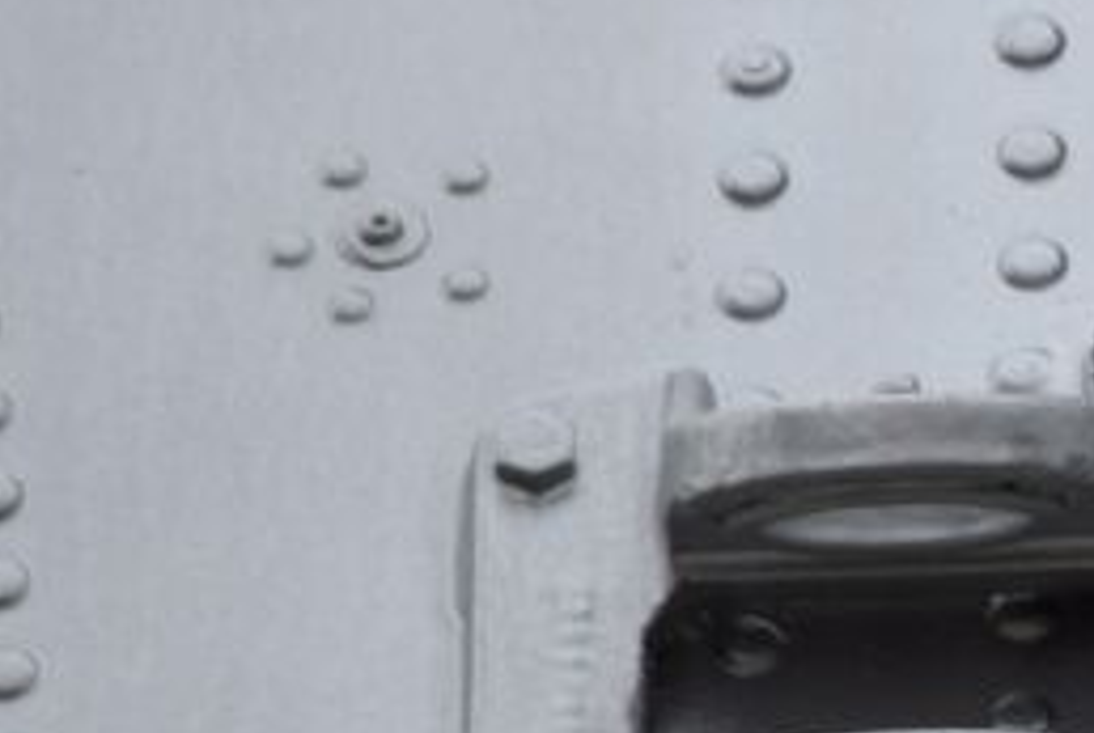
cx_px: 2472
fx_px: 67853
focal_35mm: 2229
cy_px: 591
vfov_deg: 0.6
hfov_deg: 0.9
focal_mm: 300
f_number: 7.1
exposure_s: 1/800
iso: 200
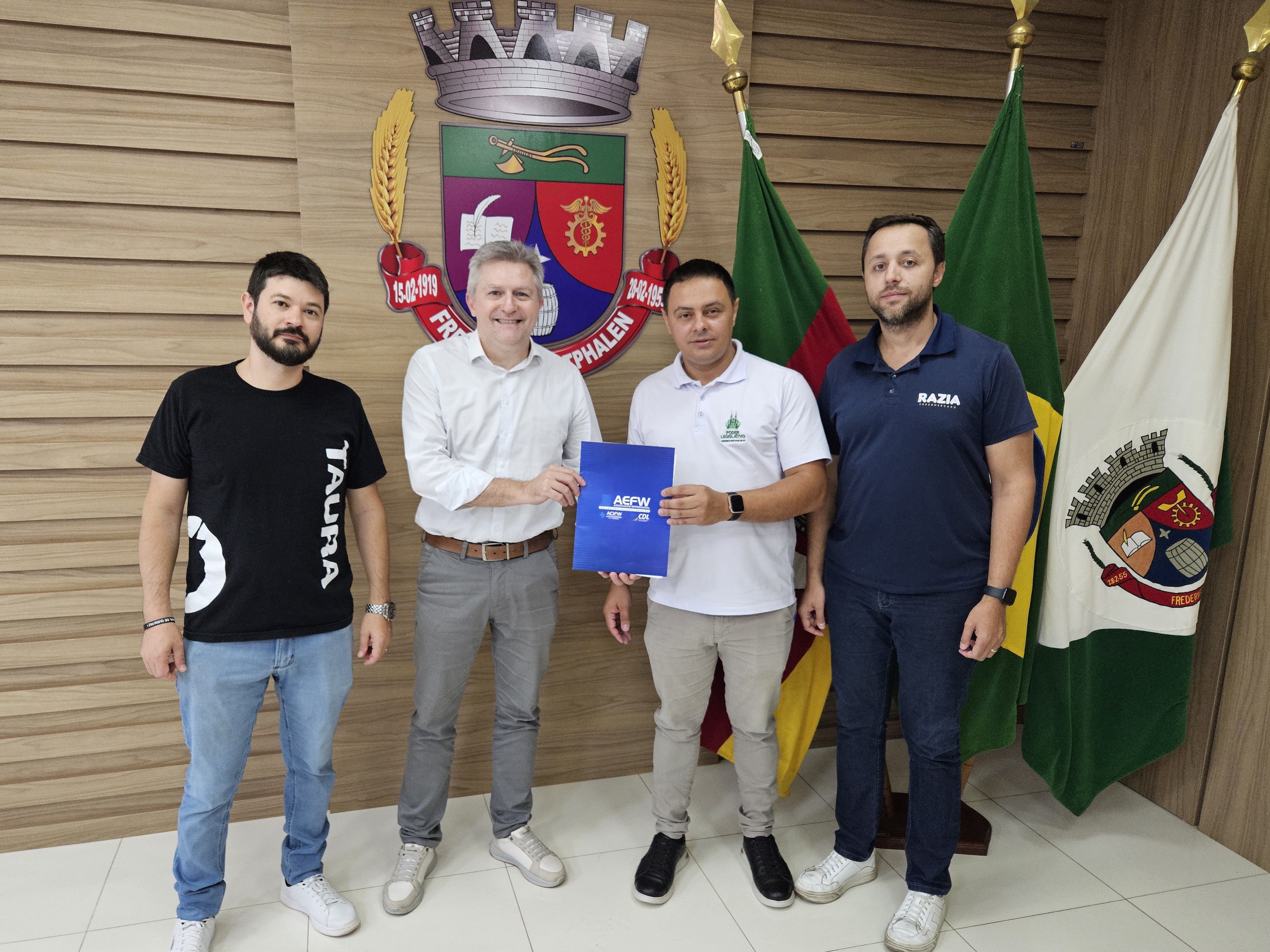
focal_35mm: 25
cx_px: 594
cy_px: 502
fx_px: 917
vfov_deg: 54.9
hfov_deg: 69.3
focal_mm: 5.4
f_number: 1.8
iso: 500
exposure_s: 1/120
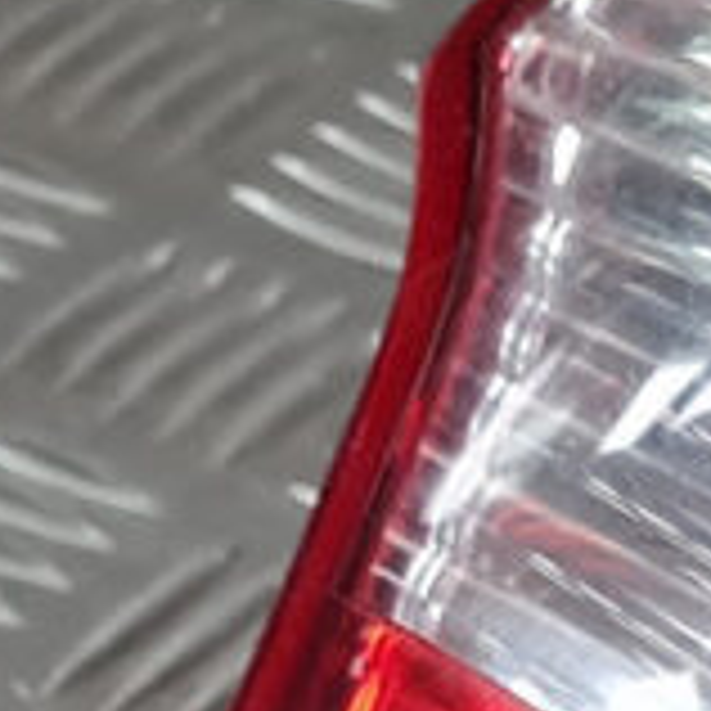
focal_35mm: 203
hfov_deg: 7.9
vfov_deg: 7.8
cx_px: 1755
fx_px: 4717
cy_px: 1863
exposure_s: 1/50
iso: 320
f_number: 1.8
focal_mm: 5.4
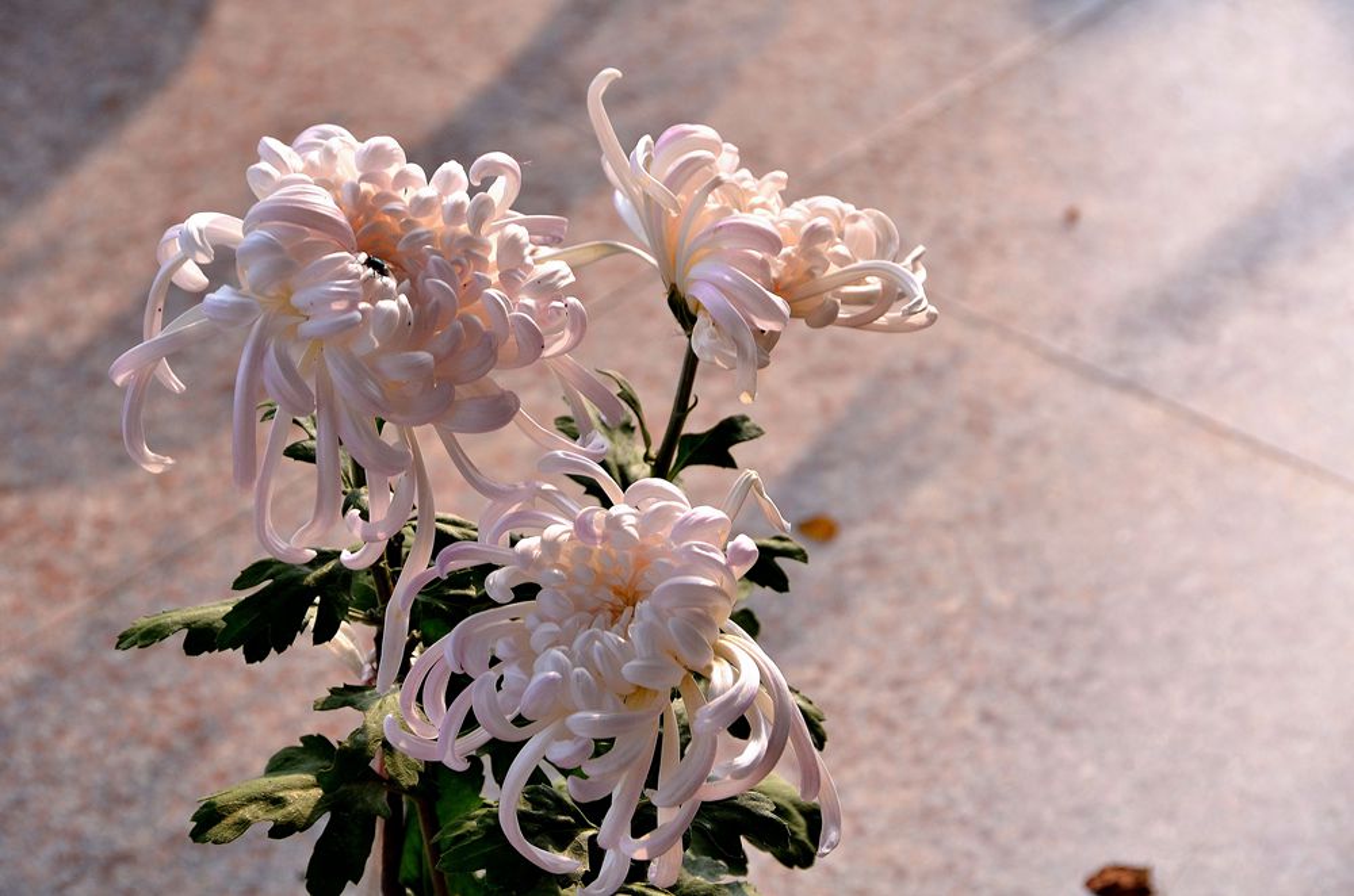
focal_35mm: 174
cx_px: 677
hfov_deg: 11.8
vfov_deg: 7.9
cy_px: 448
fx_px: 6530
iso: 400
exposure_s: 1/250
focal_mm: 116
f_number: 8
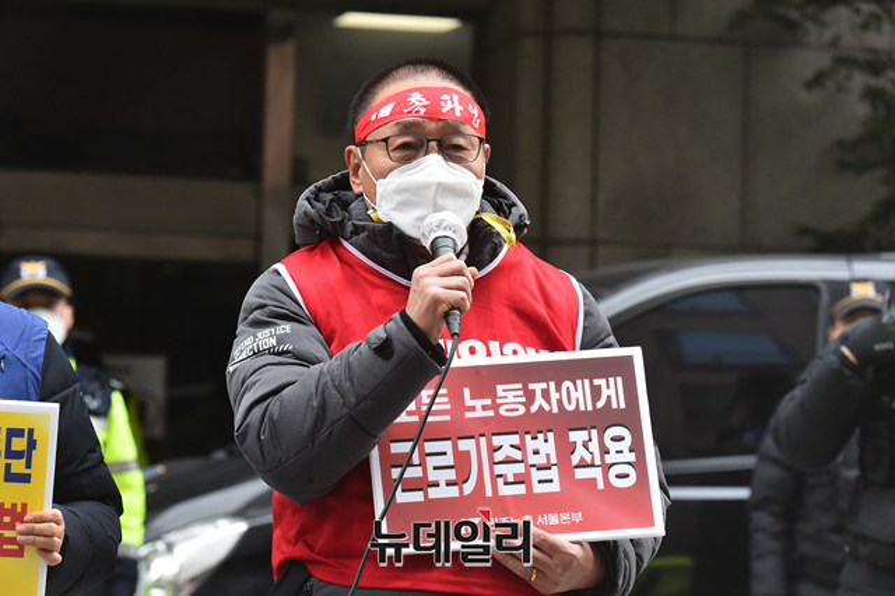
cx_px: 448
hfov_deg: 9.8
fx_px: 5218
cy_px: 298
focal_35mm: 210
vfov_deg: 6.5
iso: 2500
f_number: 10
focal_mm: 210
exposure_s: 1/250
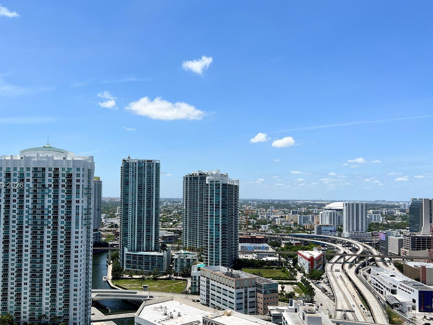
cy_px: 186
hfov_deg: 58.1
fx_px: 388
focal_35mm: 31
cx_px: 181
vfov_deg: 45.3
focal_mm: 5.7
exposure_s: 1/6579
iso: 50
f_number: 1.5
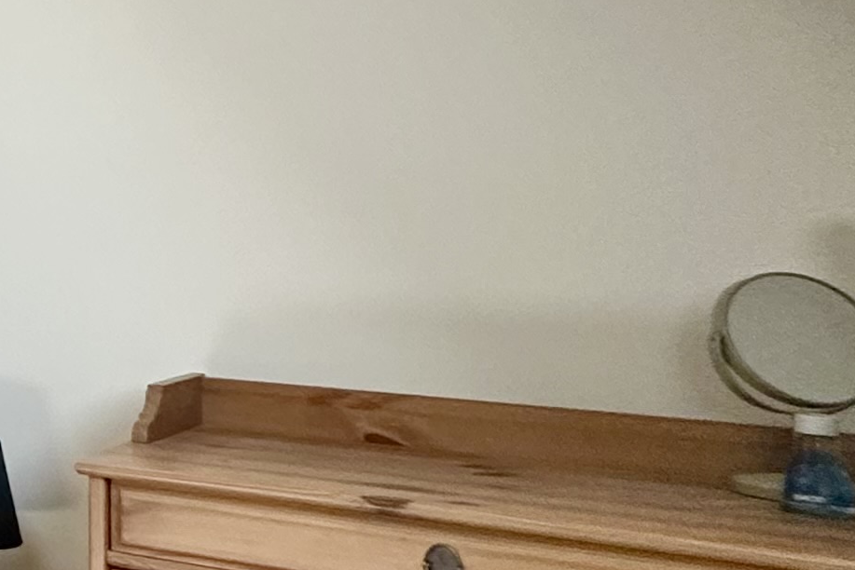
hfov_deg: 18.3
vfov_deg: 21.1
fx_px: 1520
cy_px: 161
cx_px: -914
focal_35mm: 64
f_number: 2.2
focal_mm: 2.22
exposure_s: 1/99
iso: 200
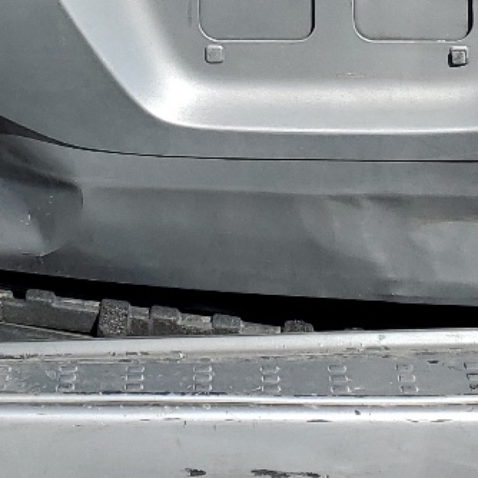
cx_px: 193
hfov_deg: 15.8
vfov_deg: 15.3
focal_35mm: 110
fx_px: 1718
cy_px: -93
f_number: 1.5
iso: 50
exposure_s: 1/5000
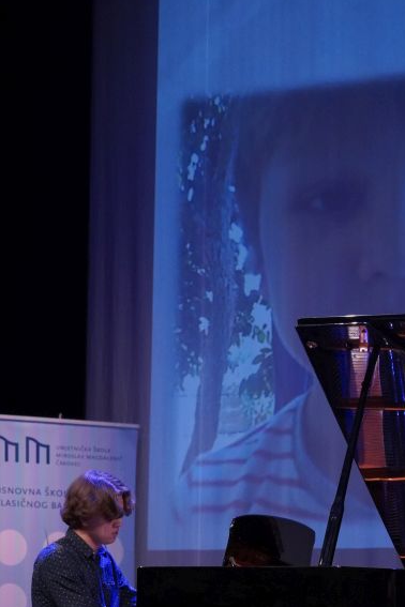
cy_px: 517
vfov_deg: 15.5
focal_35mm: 131
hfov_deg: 10.5
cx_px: 164
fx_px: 2210
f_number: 2.8
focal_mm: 50
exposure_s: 1/160
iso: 2000
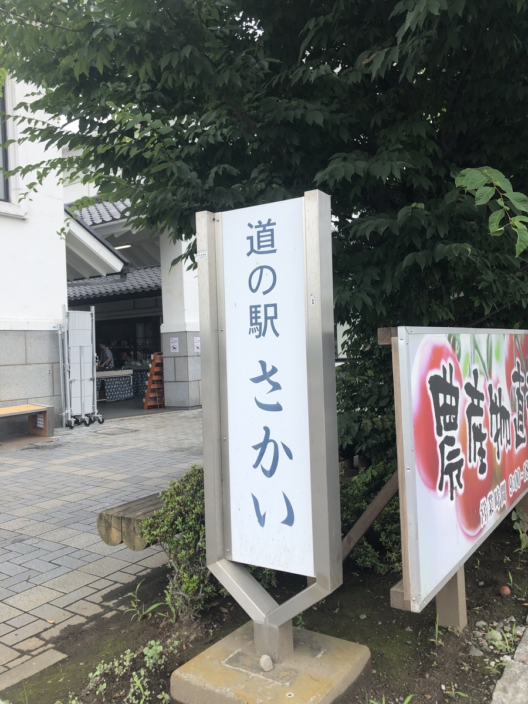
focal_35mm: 28
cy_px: 352
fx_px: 569
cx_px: 264
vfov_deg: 63.4
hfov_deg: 49.7
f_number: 1.8
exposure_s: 1/750
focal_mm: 3.99
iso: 20
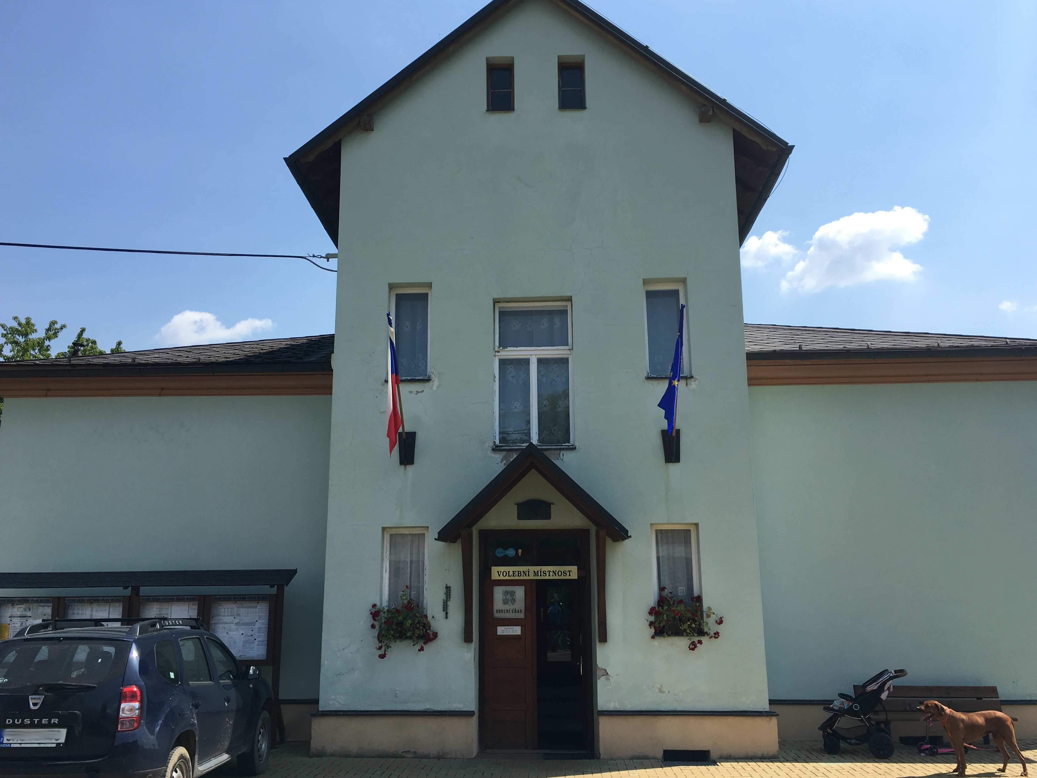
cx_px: 518
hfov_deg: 61.7
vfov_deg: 48.2
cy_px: 389
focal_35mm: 29
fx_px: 869
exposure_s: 1/1508
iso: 25
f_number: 2.2
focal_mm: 4.15
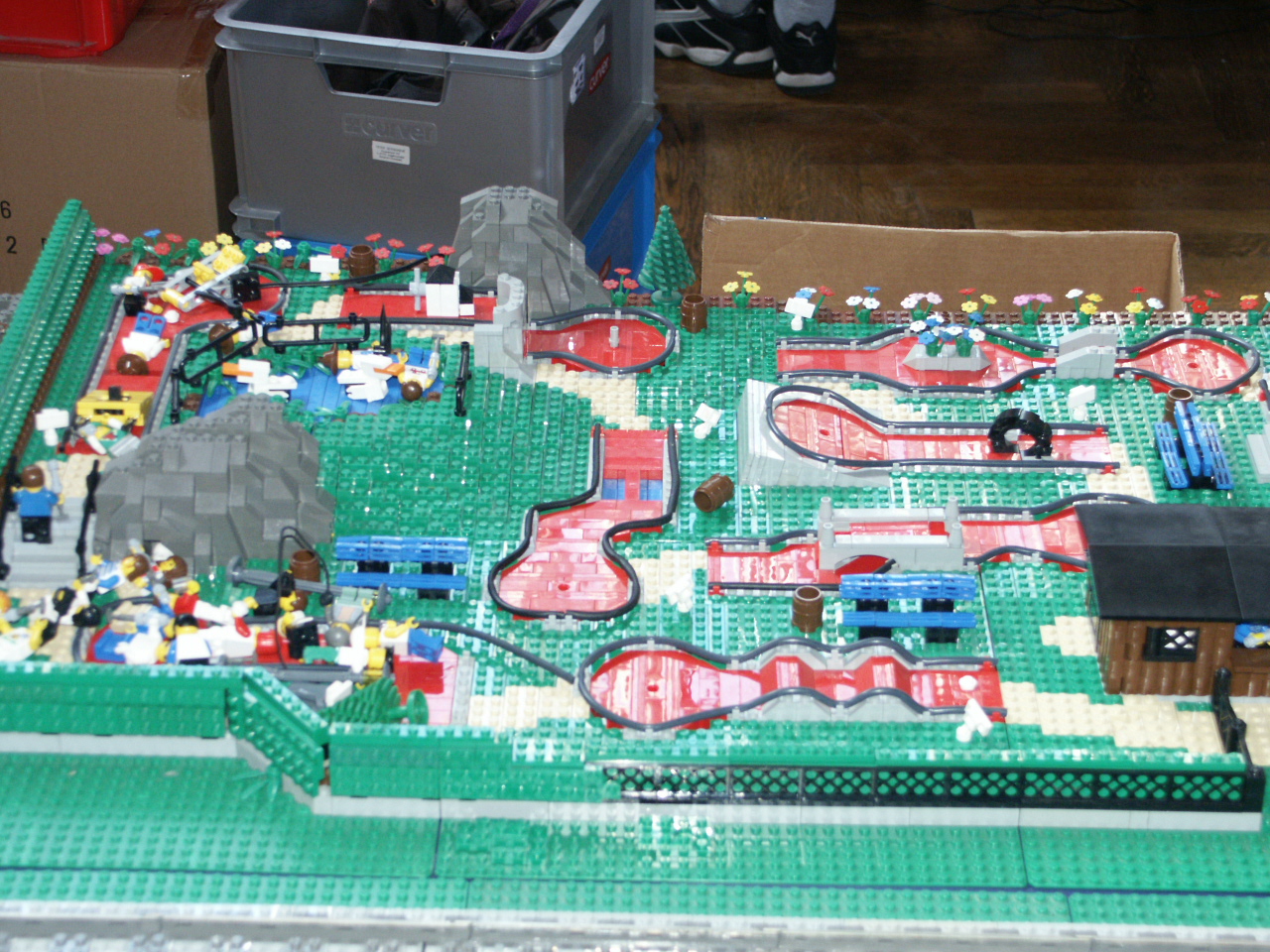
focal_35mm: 71
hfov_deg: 27.4
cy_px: 476
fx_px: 2605
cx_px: 635
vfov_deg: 20.7
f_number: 3.5
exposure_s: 1/60
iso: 200
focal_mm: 17.63
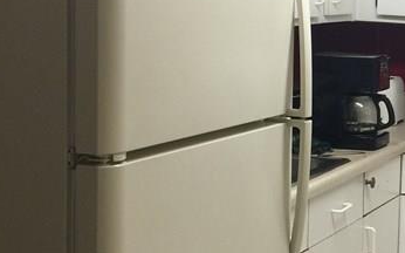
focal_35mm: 91
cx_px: 510
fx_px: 1004
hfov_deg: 21.0
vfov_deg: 14.3
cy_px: 115
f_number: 2.2
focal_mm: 4.15
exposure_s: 1/30
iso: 50
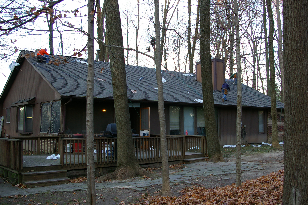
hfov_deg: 48.9
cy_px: 97
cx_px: 172
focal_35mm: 40
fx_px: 338
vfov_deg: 33.7
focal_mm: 23
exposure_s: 1/30
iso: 200
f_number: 5.6
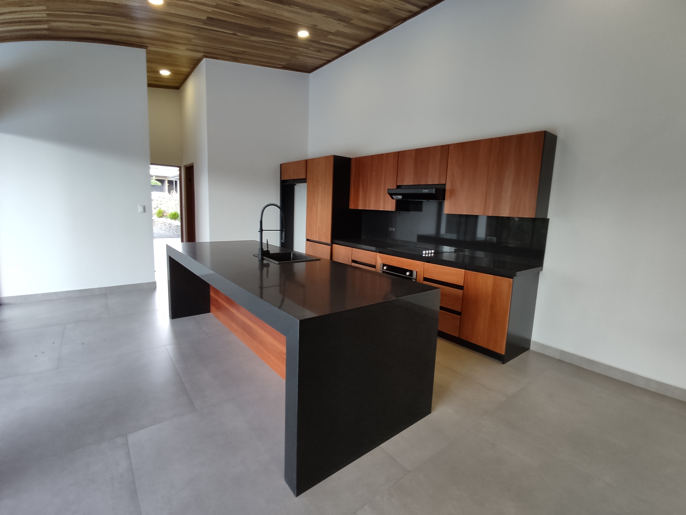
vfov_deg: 81.7
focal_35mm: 15
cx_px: 343
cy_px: 258
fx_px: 297
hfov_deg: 98.2
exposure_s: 1/50
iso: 64
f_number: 2.2
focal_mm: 1.6
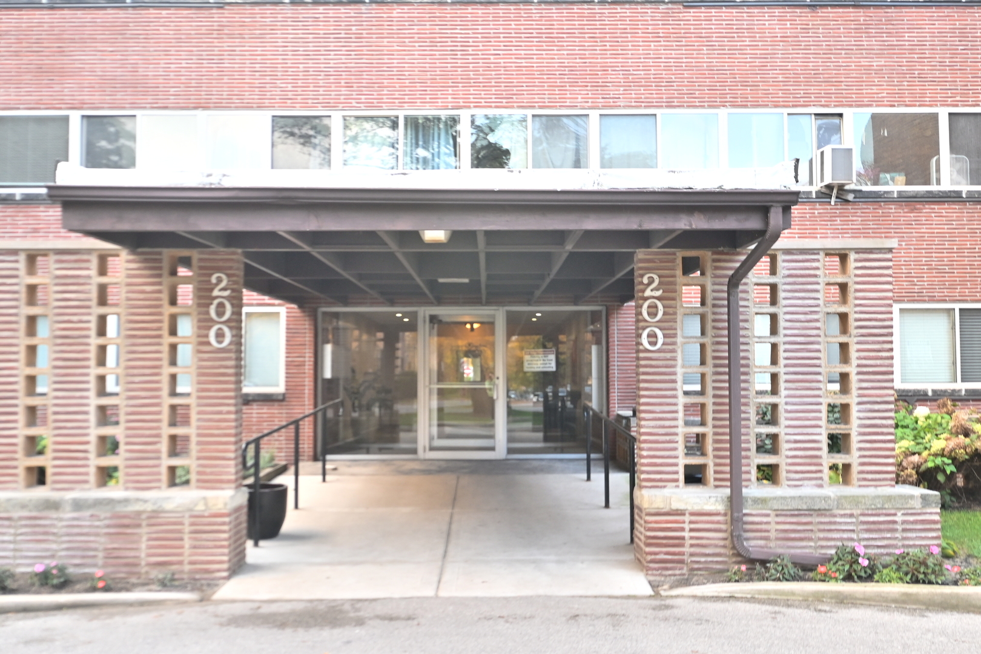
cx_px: 490
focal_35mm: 33
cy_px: 327
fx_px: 899
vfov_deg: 40.0
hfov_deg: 57.2
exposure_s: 1/125
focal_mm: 22
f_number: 4.5
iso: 500
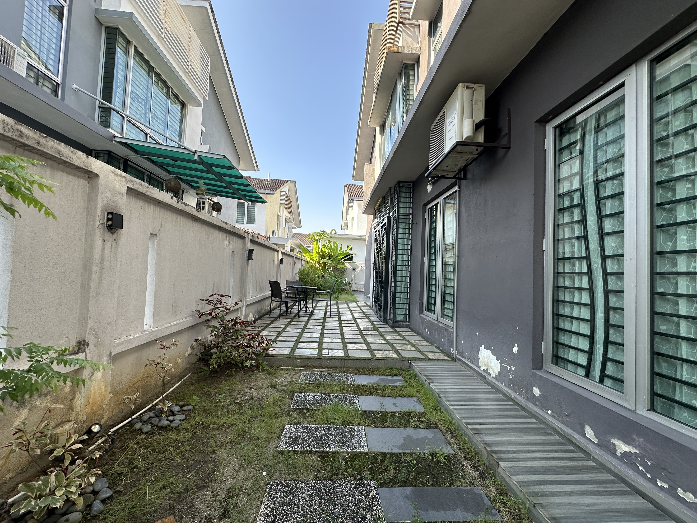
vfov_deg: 85.7
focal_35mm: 14
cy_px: 262
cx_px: 348
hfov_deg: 102.1
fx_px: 282
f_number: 2.2
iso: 40
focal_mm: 2.22
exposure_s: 1/397
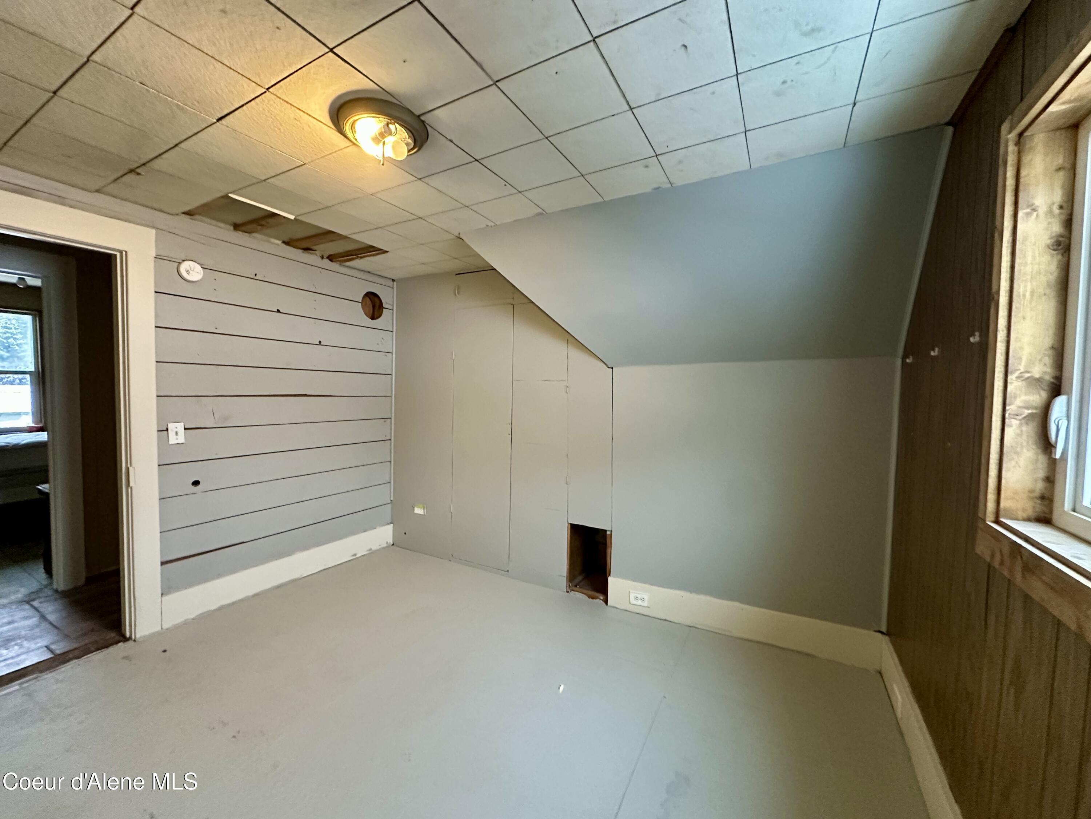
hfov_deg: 102.1
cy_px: 410
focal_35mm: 14
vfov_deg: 85.7
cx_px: 546
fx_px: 441
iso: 500
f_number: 2.2
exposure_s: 1/60
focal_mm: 2.22
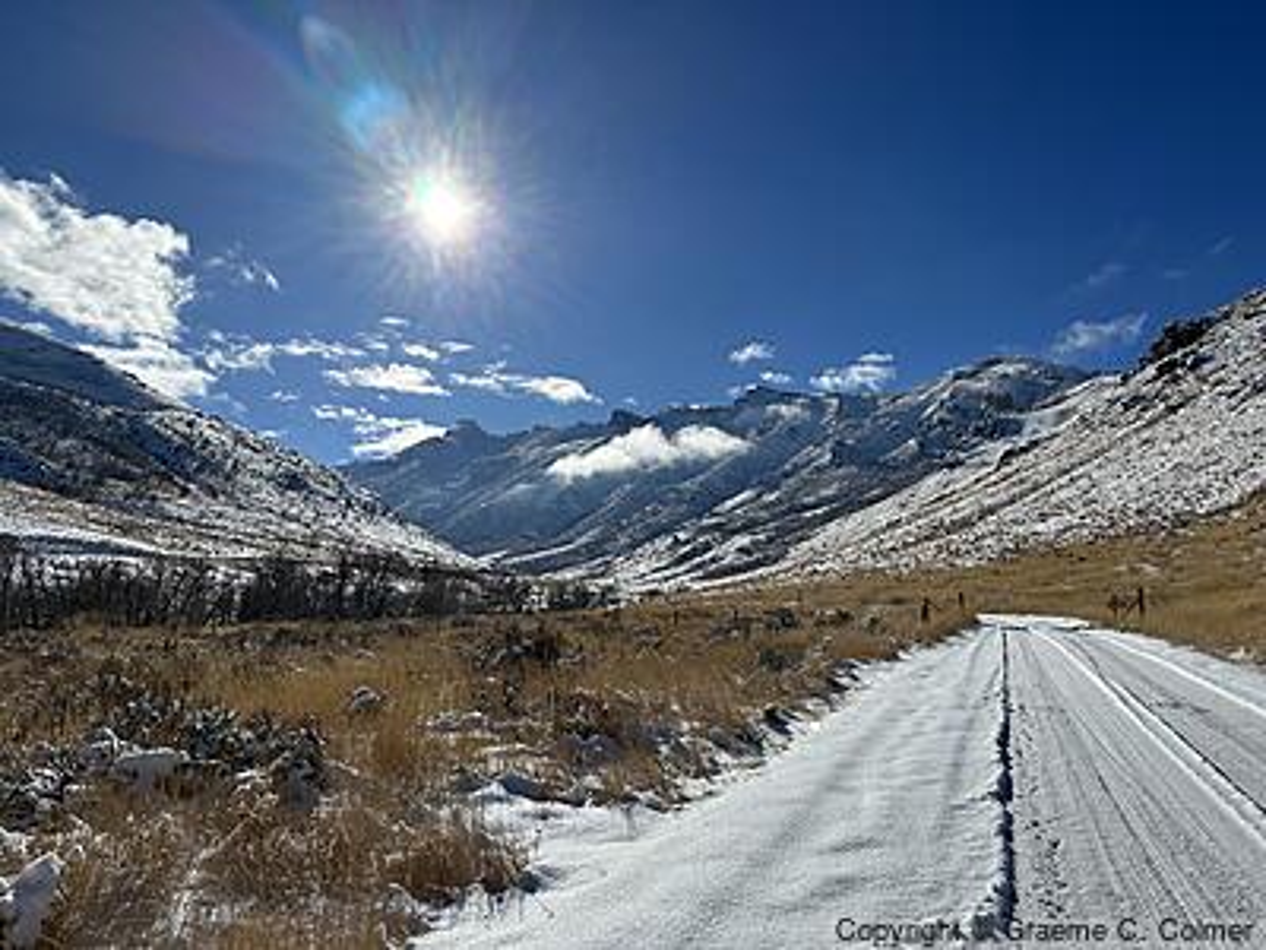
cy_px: 475
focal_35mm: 24
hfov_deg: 71.6
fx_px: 878
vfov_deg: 56.8
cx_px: 633
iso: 80
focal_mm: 6.86
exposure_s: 1/18519
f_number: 1.78
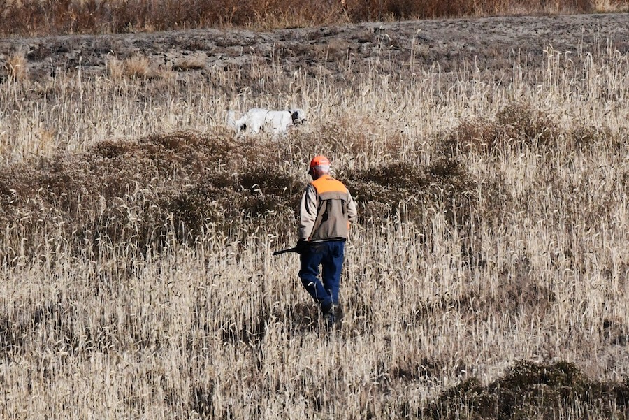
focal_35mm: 750
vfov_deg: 1.8
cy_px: 210
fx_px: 13110
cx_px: 314
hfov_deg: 2.7
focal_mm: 500
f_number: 11
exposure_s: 1/5000
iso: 1600
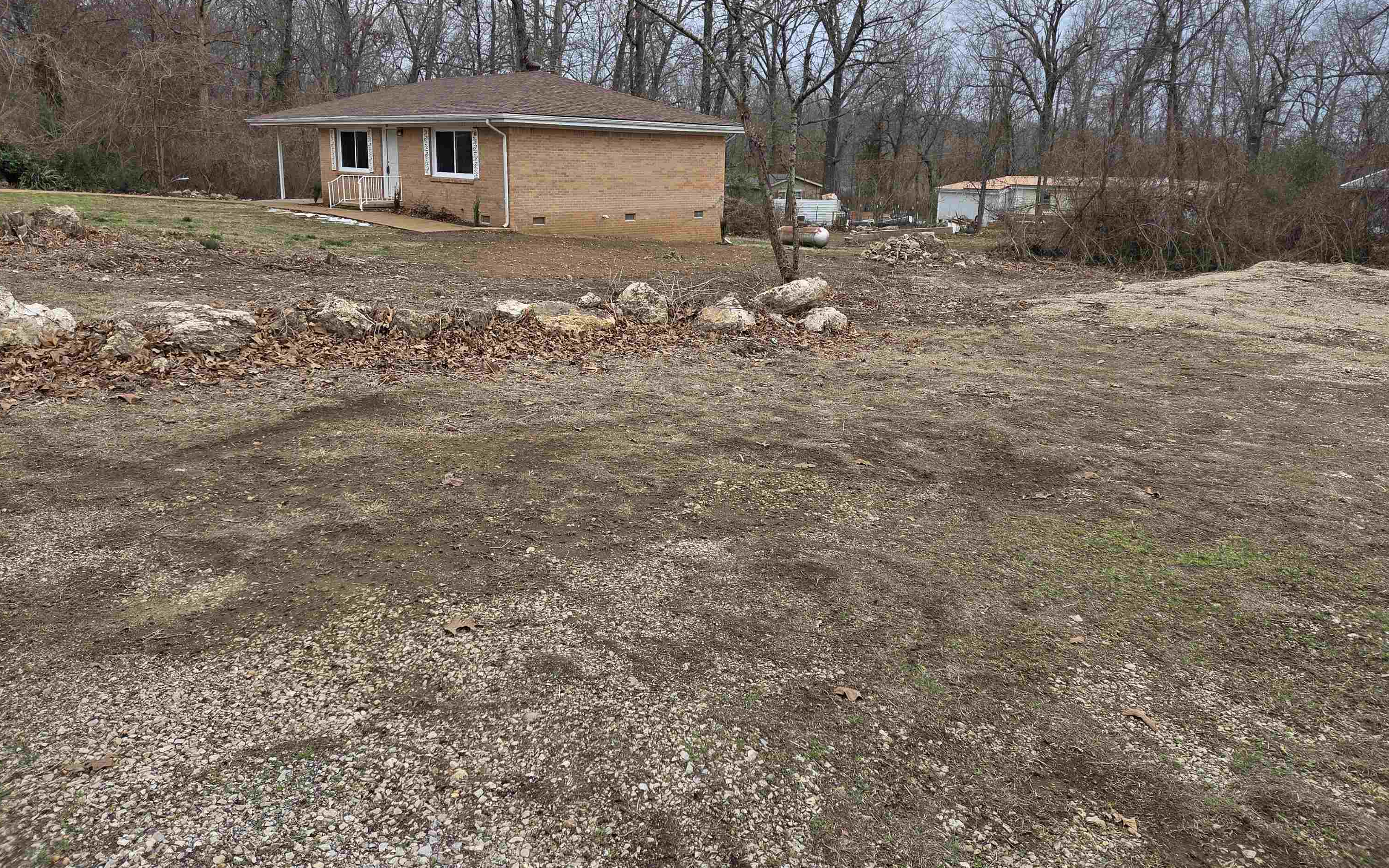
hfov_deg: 72.6
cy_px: 338
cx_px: 692
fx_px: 946
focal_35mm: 25
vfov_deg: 48.9
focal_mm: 5.4
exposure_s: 1/1225
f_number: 1.8
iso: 80
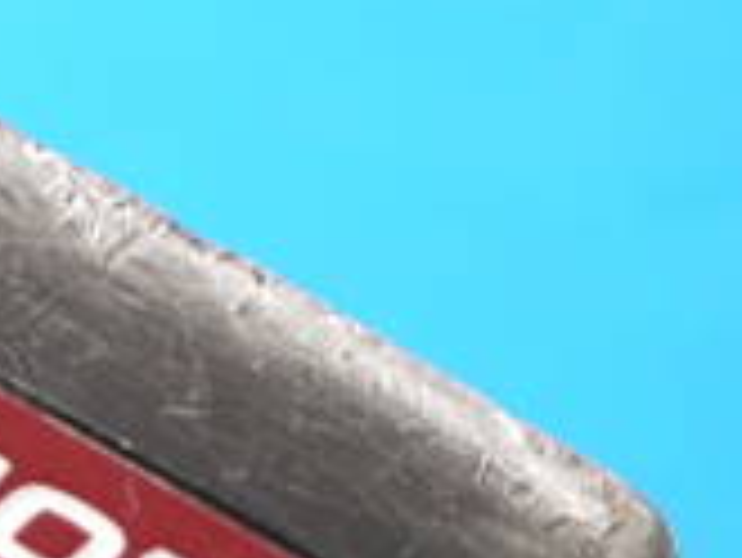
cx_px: -504
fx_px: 6993
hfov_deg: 6.0
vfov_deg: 4.6
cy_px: 346
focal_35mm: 326
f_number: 5.6
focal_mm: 42
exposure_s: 1/60
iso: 800
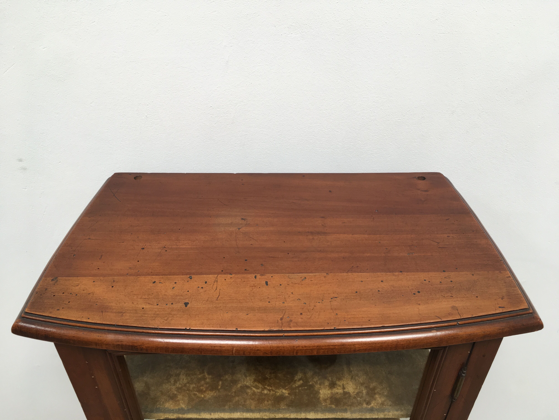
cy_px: 210
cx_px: 280
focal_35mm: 29
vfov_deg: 48.2
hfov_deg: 61.7
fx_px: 468
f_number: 2.2
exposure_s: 1/100
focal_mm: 4.15
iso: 32
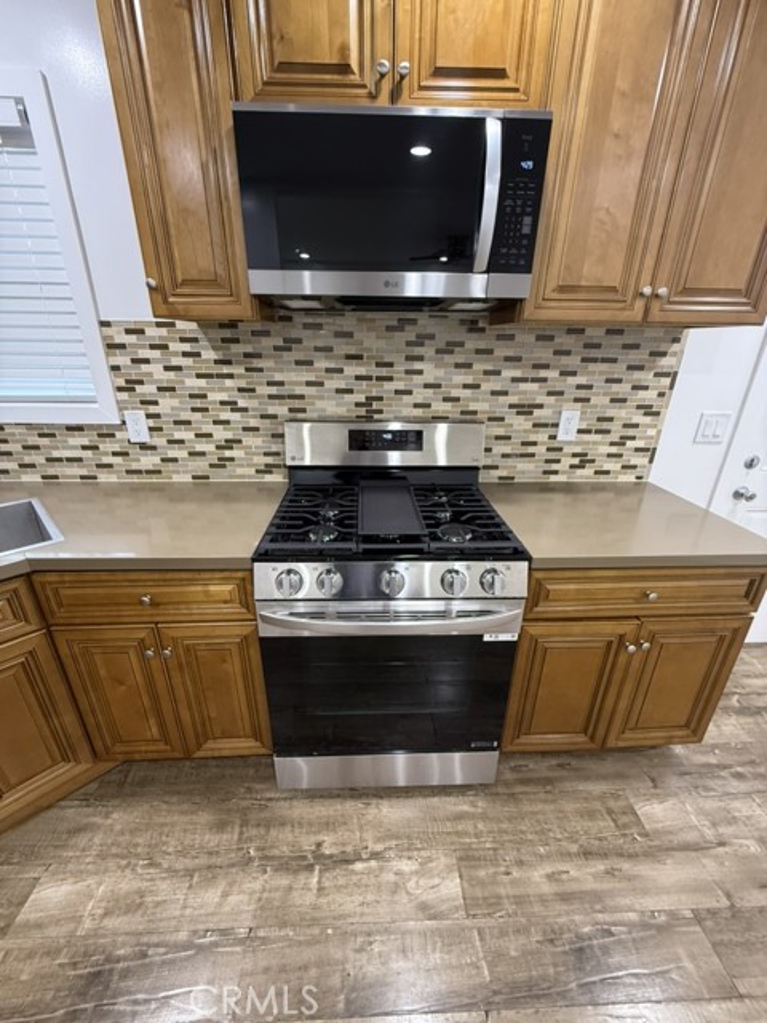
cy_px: 512
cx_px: 384
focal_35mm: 14
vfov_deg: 102.1
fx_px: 414
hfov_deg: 85.7
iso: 320
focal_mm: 2.22
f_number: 2.2
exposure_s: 1/60
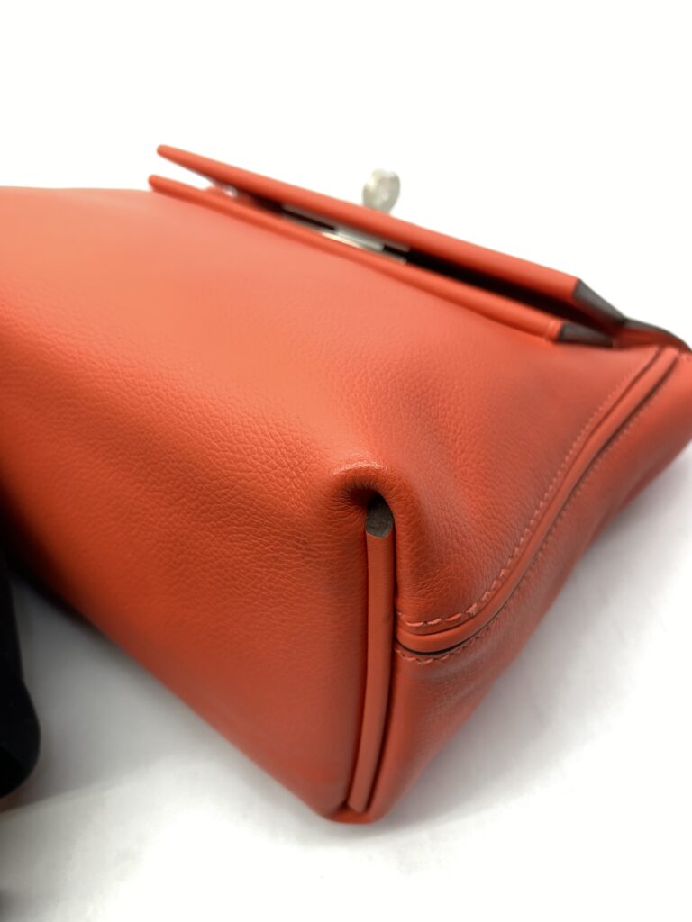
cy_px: 461
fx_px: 666
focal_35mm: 25
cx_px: 346
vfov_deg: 69.4
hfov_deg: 54.9
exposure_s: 1/100
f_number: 1.8
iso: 80
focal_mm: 4.25
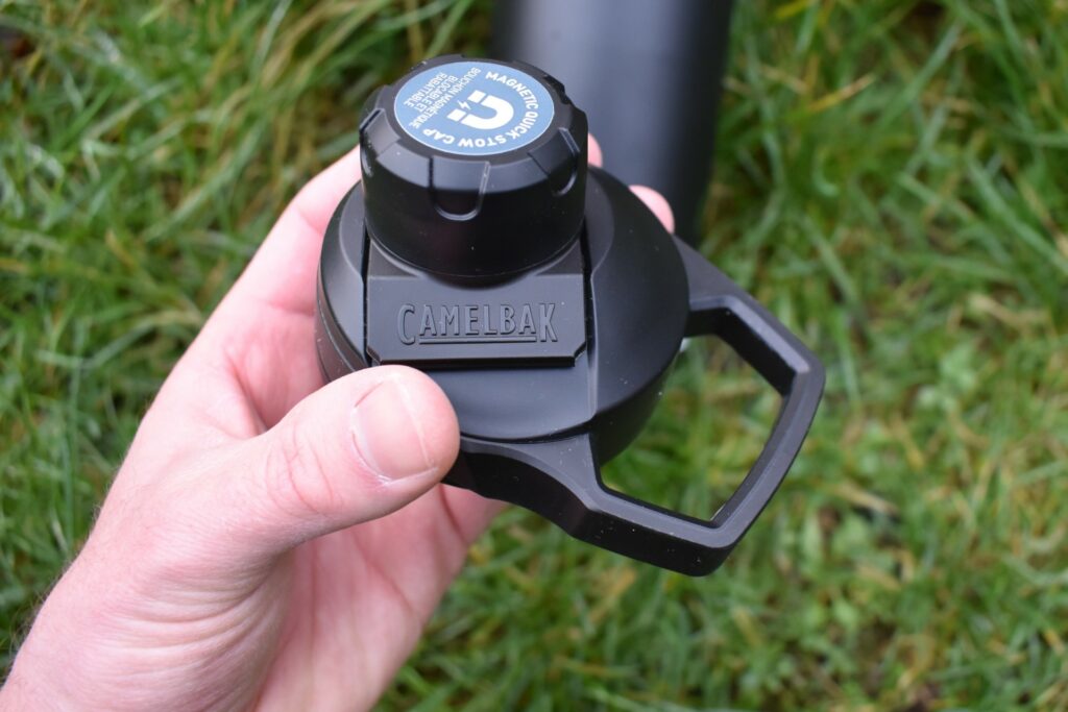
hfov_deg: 67.4
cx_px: 534
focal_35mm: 27
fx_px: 801
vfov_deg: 47.9
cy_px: 356
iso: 800
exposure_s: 1/60
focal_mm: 18
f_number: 4.5
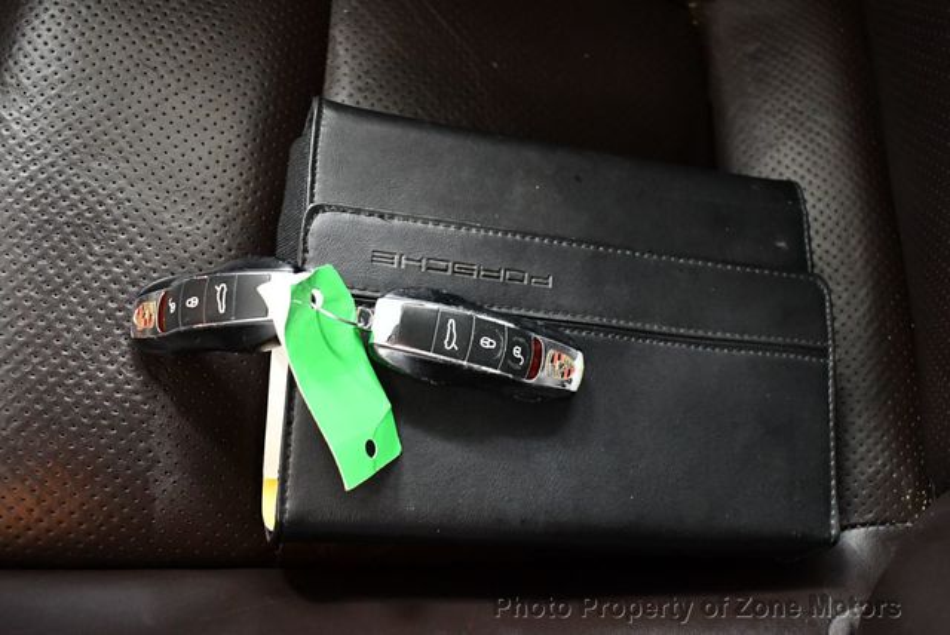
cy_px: 318
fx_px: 951
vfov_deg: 36.9
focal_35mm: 36
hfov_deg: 53.1
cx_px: 475
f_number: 3.5
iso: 4500
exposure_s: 1/60
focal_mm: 18
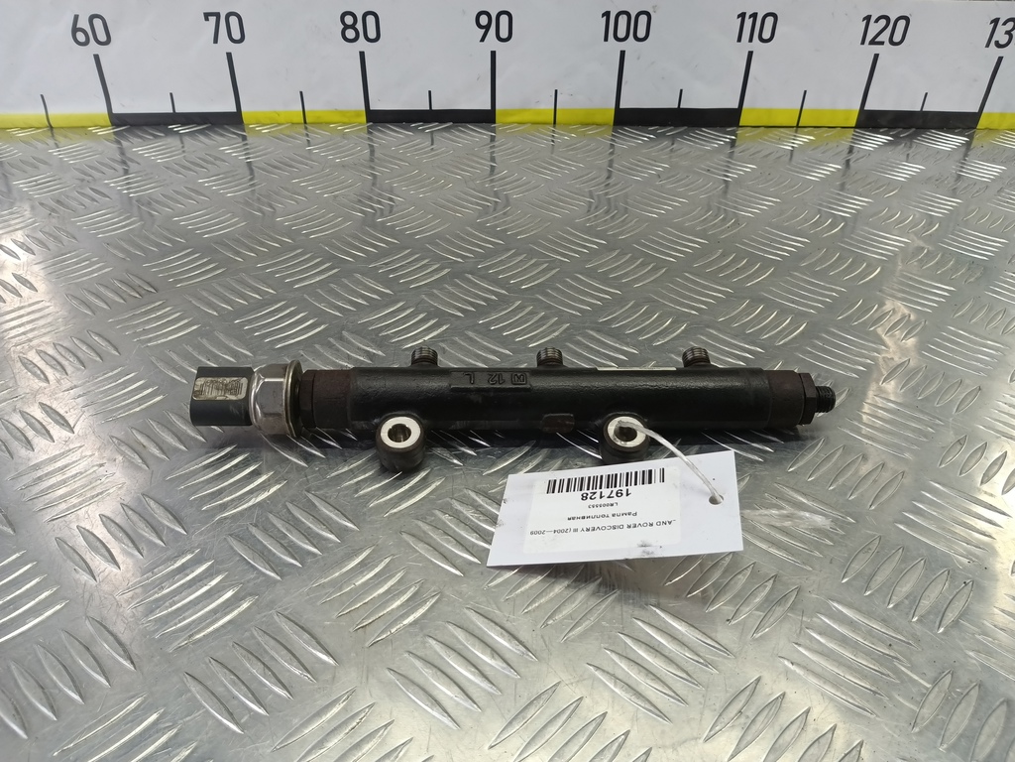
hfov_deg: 73.9
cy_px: 381
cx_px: 508
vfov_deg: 58.9
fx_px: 674
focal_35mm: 23
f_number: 1.6
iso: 111
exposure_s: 1/50
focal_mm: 4.11
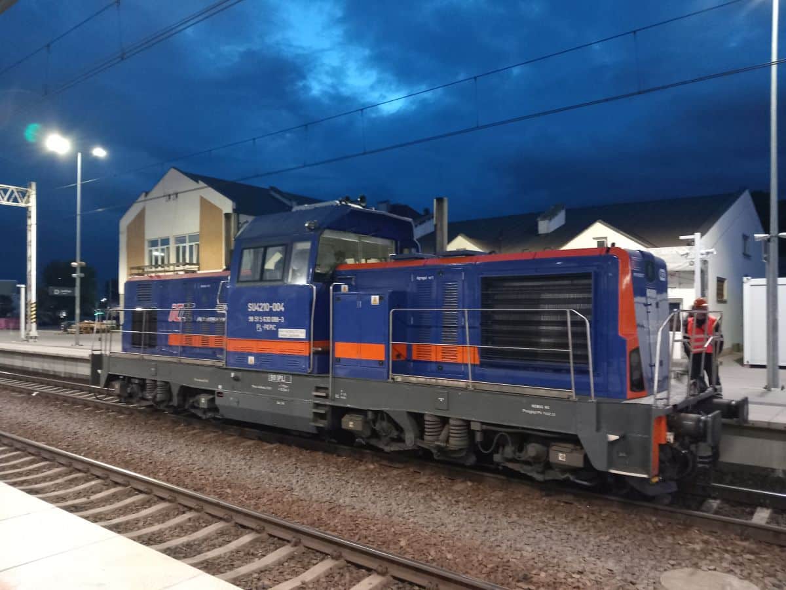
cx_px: 393
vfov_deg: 51.4
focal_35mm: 27
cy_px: 295
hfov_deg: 65.3
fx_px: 613
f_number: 1.8
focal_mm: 4
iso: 800
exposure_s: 1/16.7
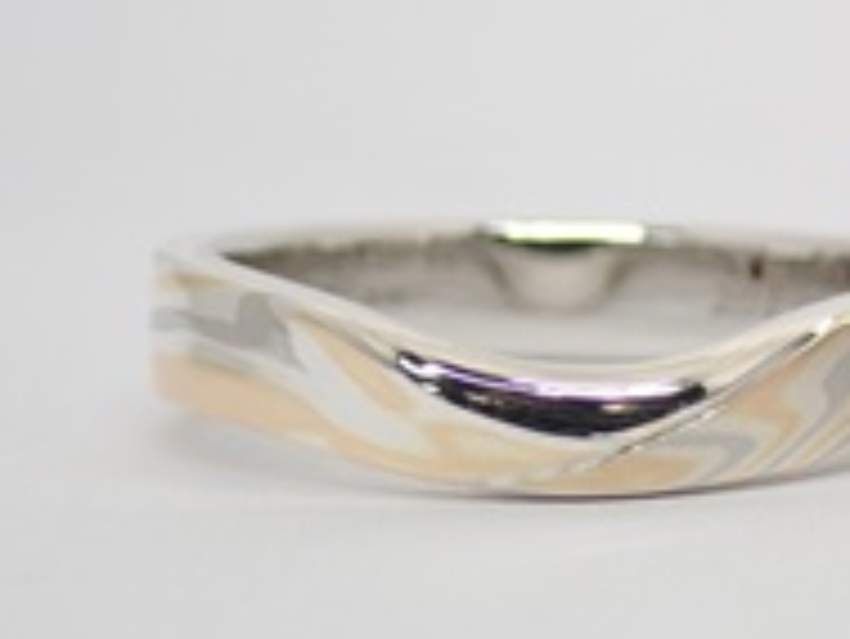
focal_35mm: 183
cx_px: 890
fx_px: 4496
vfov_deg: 8.1
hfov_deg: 10.7
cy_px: 308
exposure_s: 1/125
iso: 200
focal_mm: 13.65
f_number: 4.1
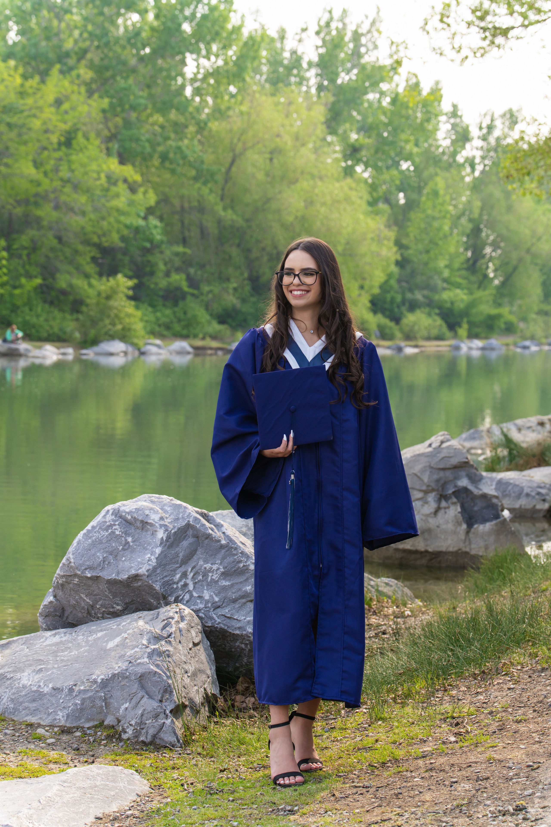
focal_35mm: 80
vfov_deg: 25.4
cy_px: 414
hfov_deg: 17.1
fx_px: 1837
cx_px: 276
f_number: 6.3
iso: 500
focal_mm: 80
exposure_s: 1/320
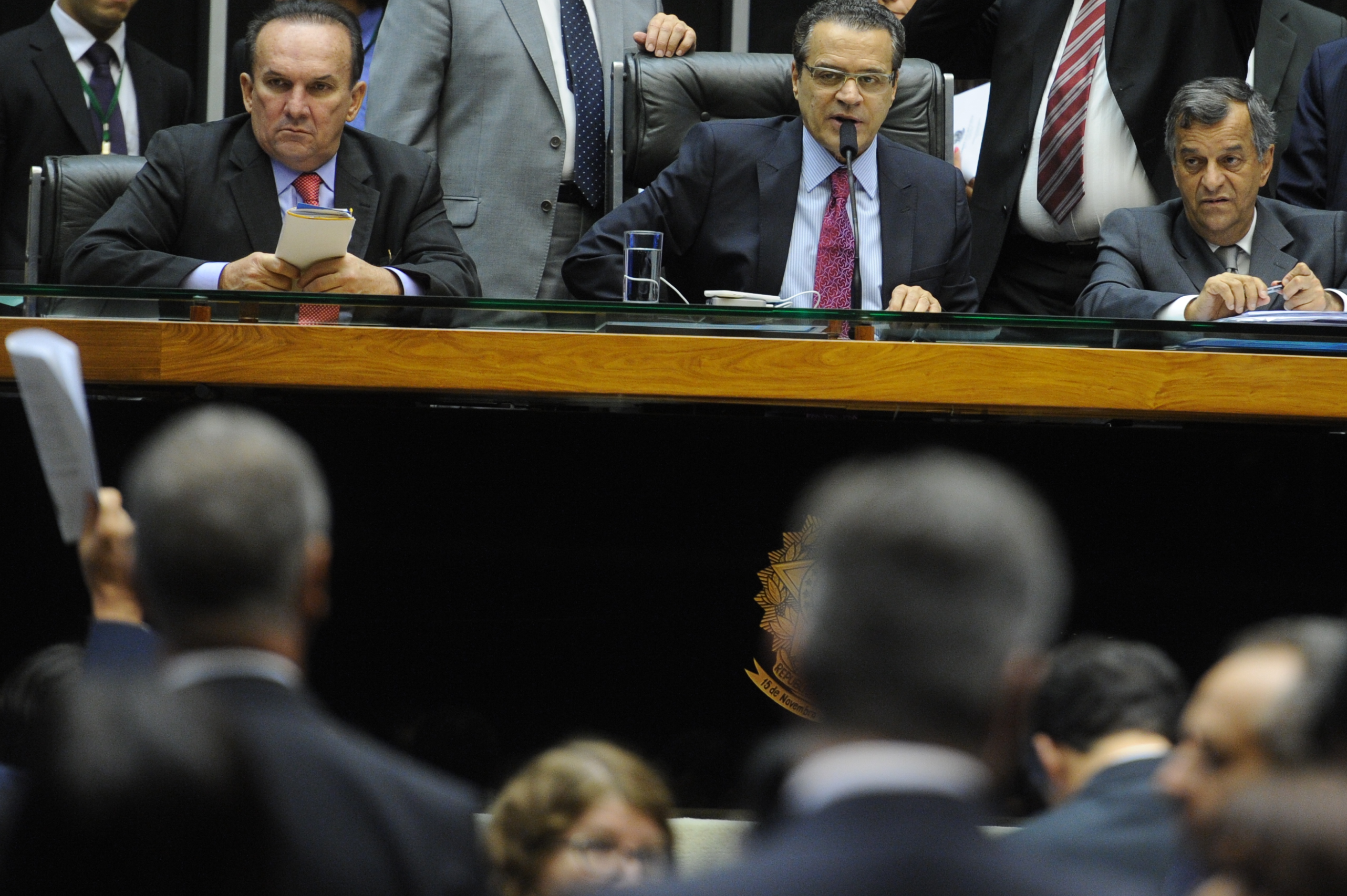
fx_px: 12414
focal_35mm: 332
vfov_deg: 4.1
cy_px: 230
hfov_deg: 6.2
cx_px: 858
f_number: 2.8
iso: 1600
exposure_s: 1/60
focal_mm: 200
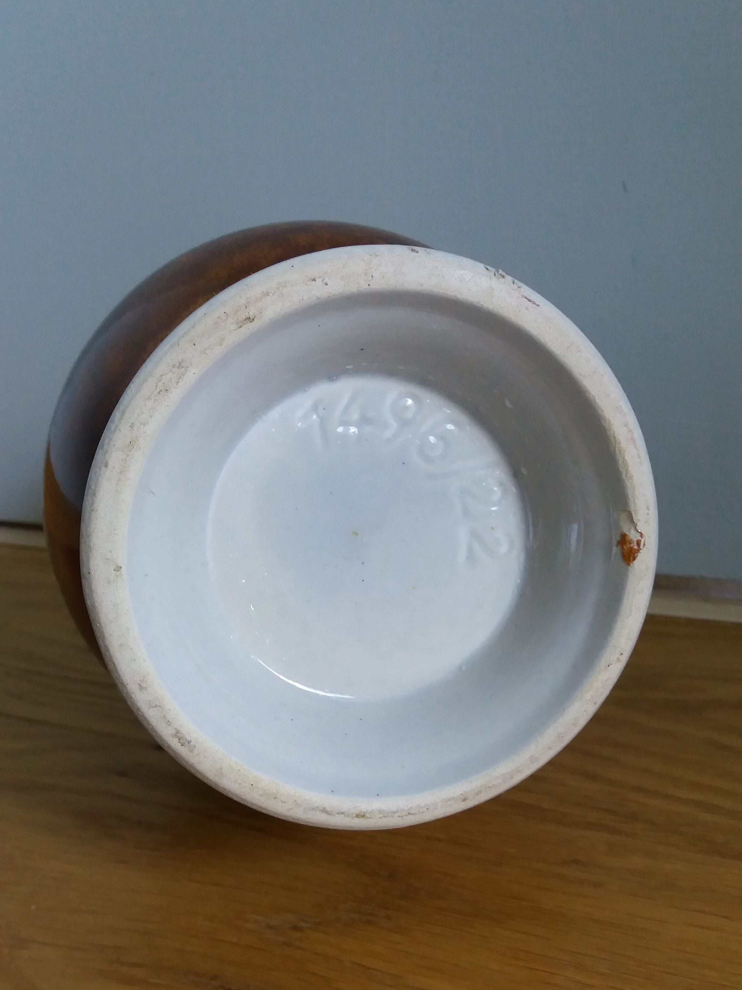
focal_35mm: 37
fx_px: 1057
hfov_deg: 38.7
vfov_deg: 49.5
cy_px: 637
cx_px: 388
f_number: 1.9
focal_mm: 3.7
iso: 160
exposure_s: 1/20
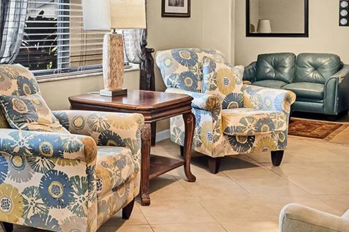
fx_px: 494
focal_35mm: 51
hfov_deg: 37.3
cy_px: 47
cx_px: 61
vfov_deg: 26.0
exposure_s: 2
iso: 400
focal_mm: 16
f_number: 8
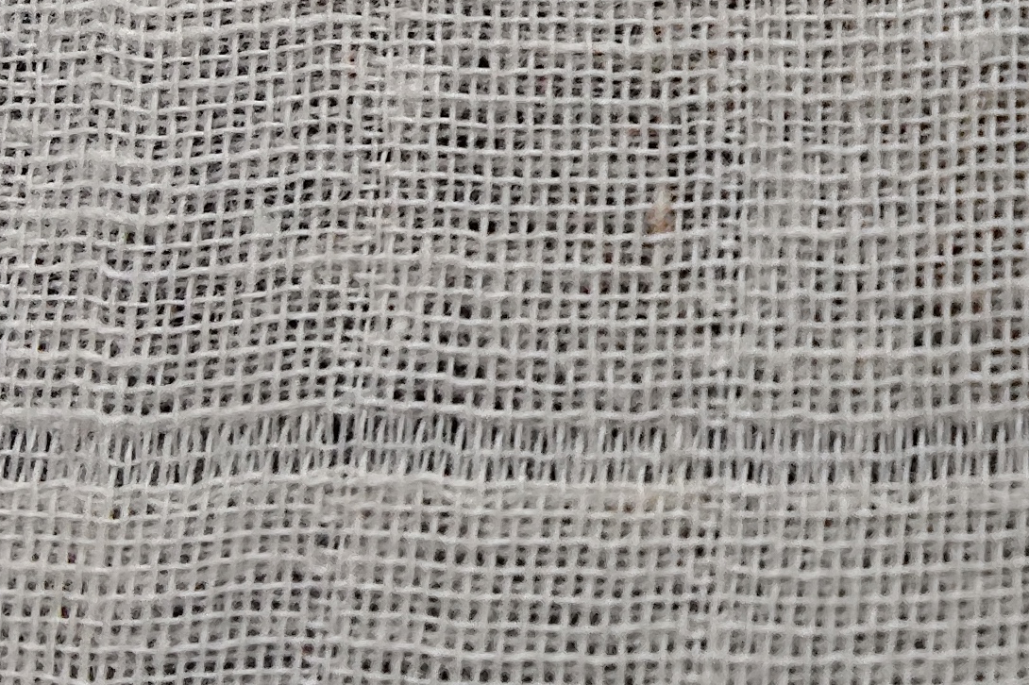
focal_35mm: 81
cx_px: 1179
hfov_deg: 23.3
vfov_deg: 16.3
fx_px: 2314
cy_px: -92
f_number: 2
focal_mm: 2.78
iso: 320
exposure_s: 1/100
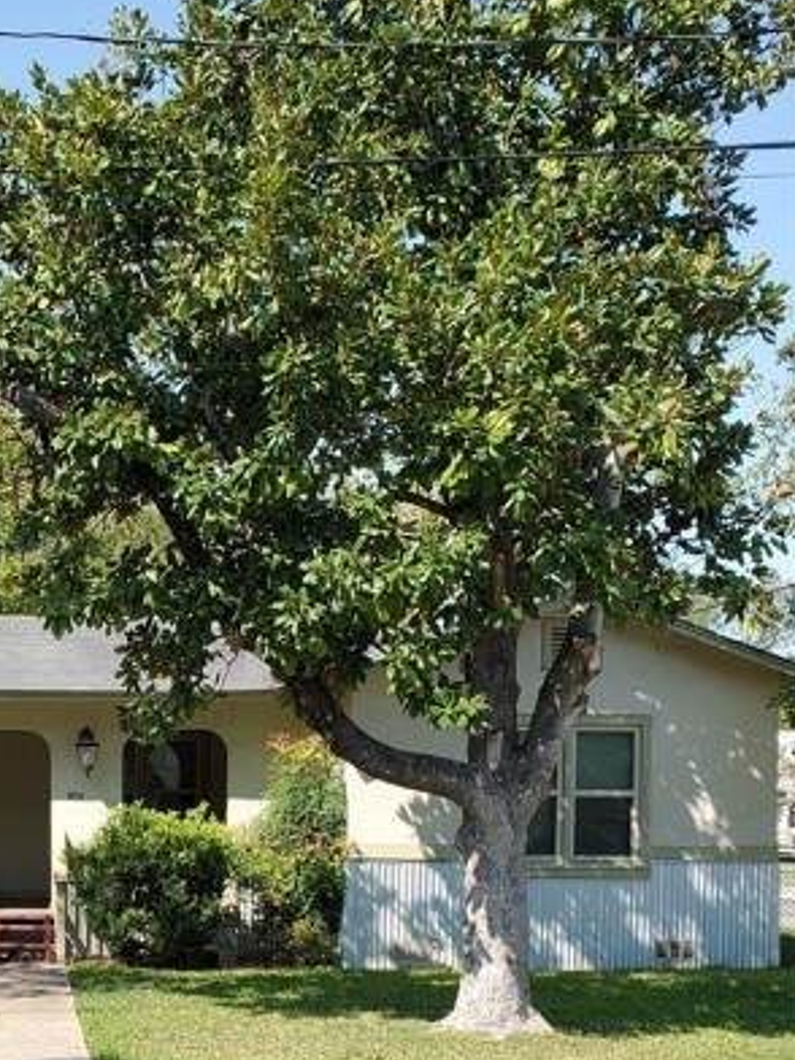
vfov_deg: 36.1
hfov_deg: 27.1
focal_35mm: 51
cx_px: 22
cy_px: 868
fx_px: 1562
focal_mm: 4.3
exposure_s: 1/790
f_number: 2.4
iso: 50
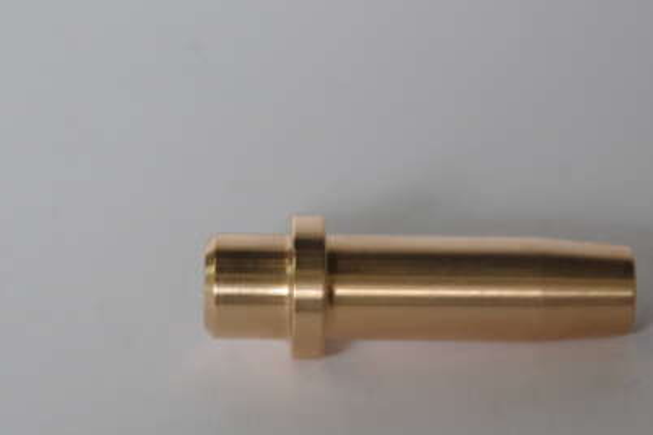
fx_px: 3247
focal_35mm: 179
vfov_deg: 7.7
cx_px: 422
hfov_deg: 11.5
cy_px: 297
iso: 800
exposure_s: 1/45
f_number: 8
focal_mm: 80
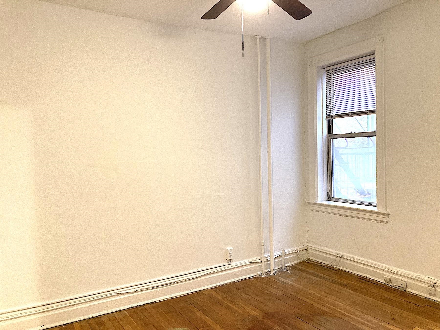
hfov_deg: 63.4
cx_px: 220
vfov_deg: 49.7
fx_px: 356
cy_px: 165
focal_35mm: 28
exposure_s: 1/40
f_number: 1.8
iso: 320
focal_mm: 3.99
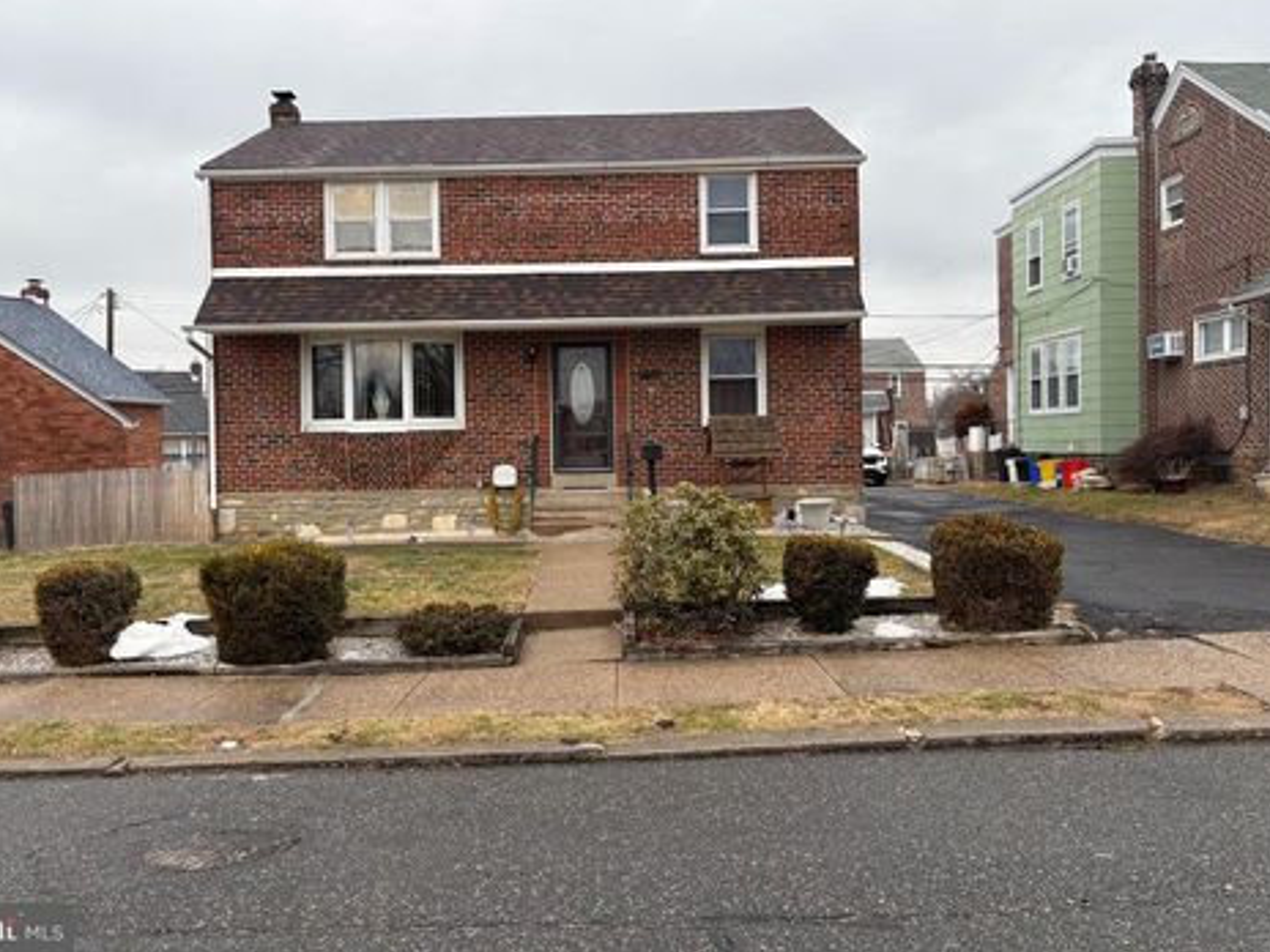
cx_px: 591
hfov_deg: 63.4
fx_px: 1027
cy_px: 445
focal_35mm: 28
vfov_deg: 49.7
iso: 50
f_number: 1.6
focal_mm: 5.96
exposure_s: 1/336
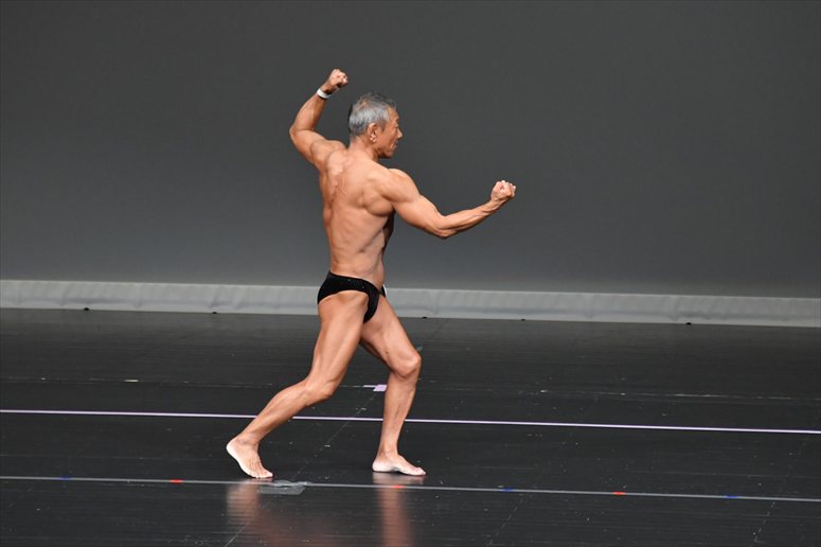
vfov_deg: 4.4
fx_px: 7180
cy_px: 274
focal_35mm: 315
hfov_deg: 6.5
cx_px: 410
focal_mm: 210
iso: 4000
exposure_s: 1/400
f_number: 5.6
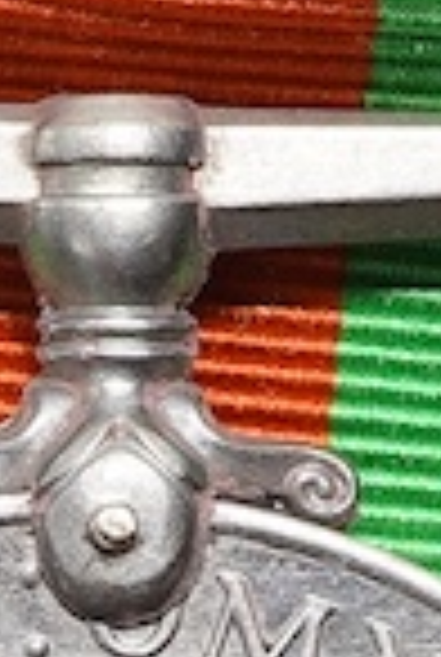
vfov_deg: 5.9
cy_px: 1037
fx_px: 6327
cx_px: 63
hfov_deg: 4.0
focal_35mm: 346
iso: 100
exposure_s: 1/100
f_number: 22
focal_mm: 30
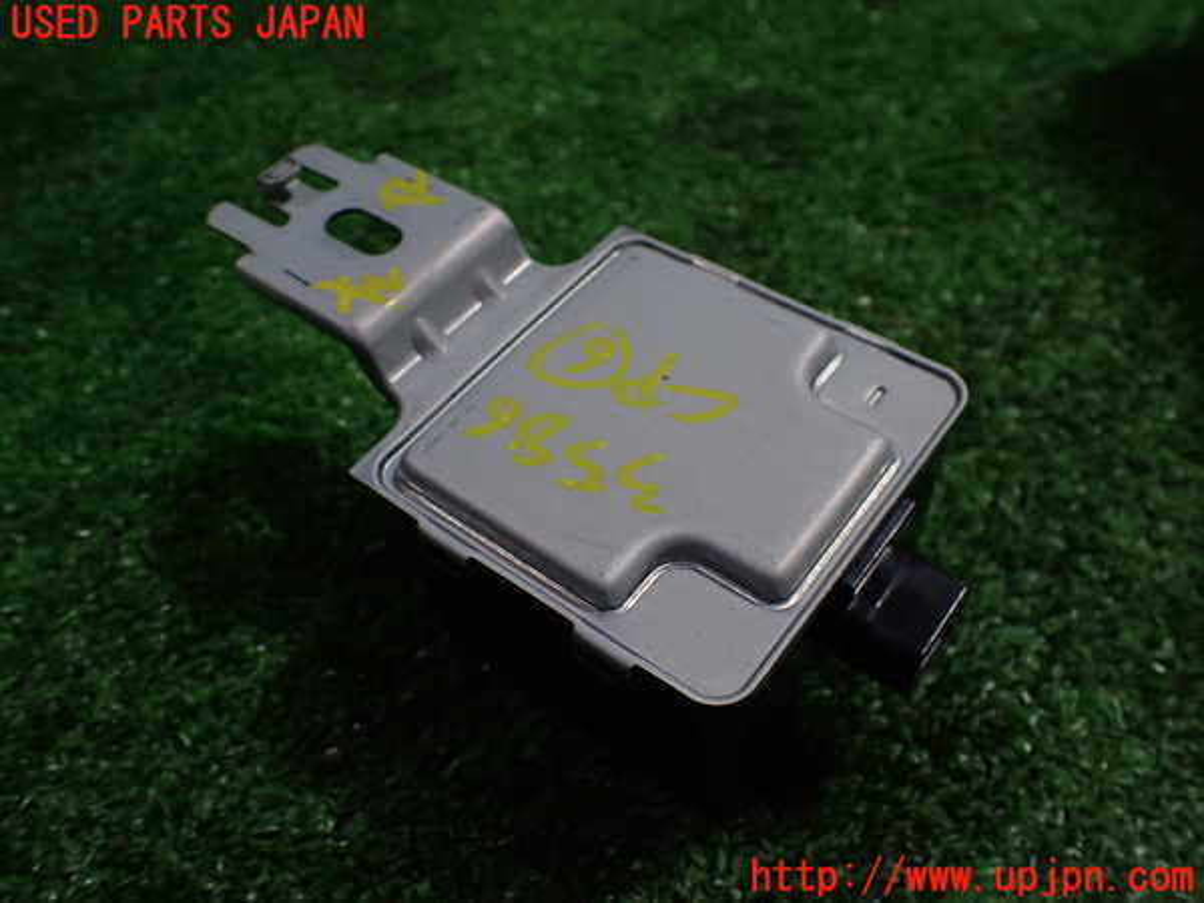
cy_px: 452
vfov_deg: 46.8
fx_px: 1043
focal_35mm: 30
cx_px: 602
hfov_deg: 60.0
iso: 320
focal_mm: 5.4
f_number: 2.3
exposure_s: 1/125
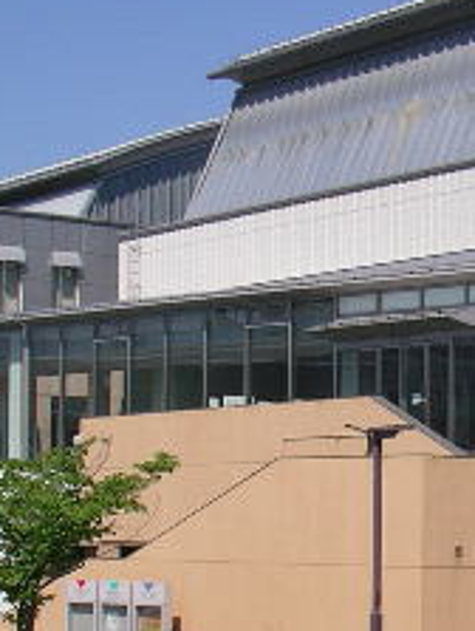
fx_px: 1934
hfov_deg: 13.9
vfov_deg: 18.1
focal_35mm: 106
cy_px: 620
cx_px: 387
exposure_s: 1/640
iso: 50
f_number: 6.9
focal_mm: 5.7
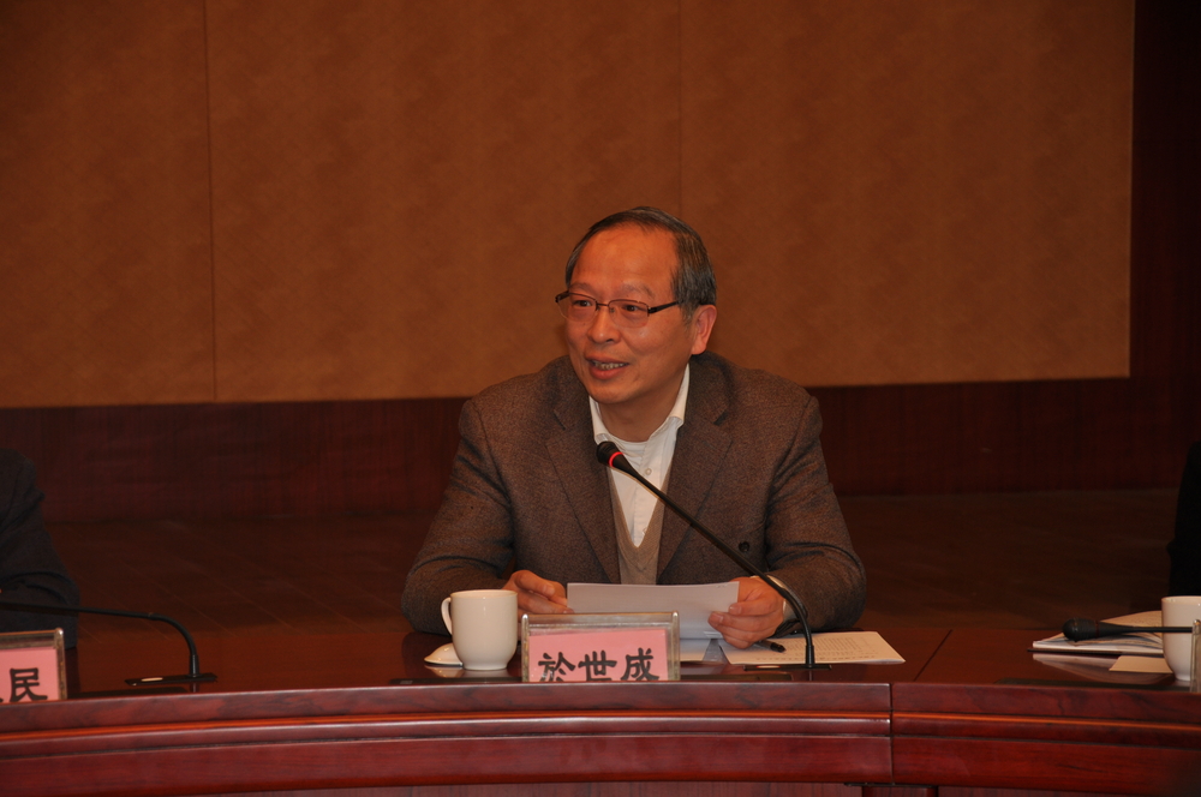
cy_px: 398
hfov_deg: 15.2
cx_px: 600
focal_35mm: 135
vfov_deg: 10.1
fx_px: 4498
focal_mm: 90
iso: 200
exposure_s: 1/30
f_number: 5.6
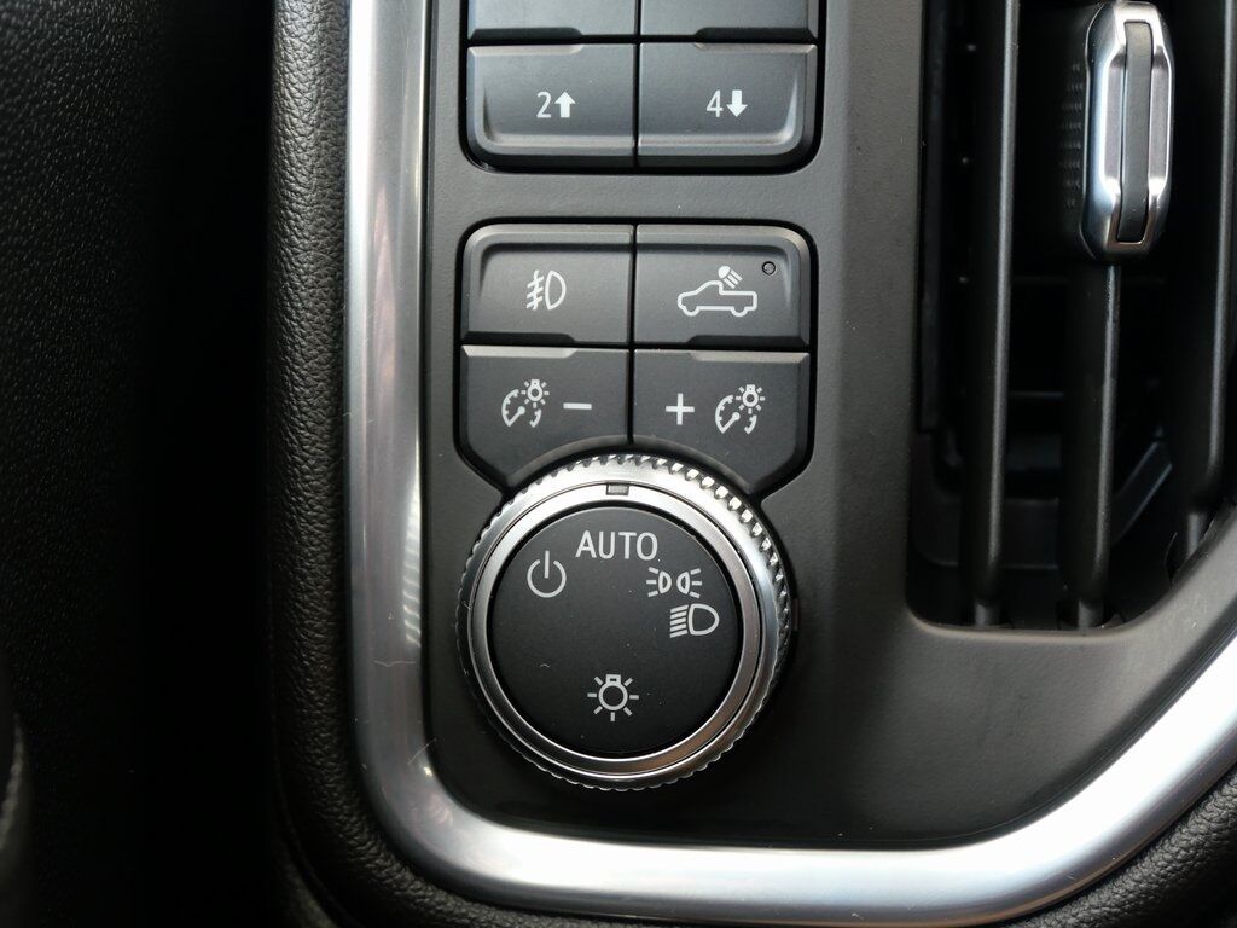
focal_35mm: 44
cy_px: 464
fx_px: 1572
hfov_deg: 42.9
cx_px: 618
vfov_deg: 32.9
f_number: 4.8
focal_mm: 22
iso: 800
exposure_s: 1/60
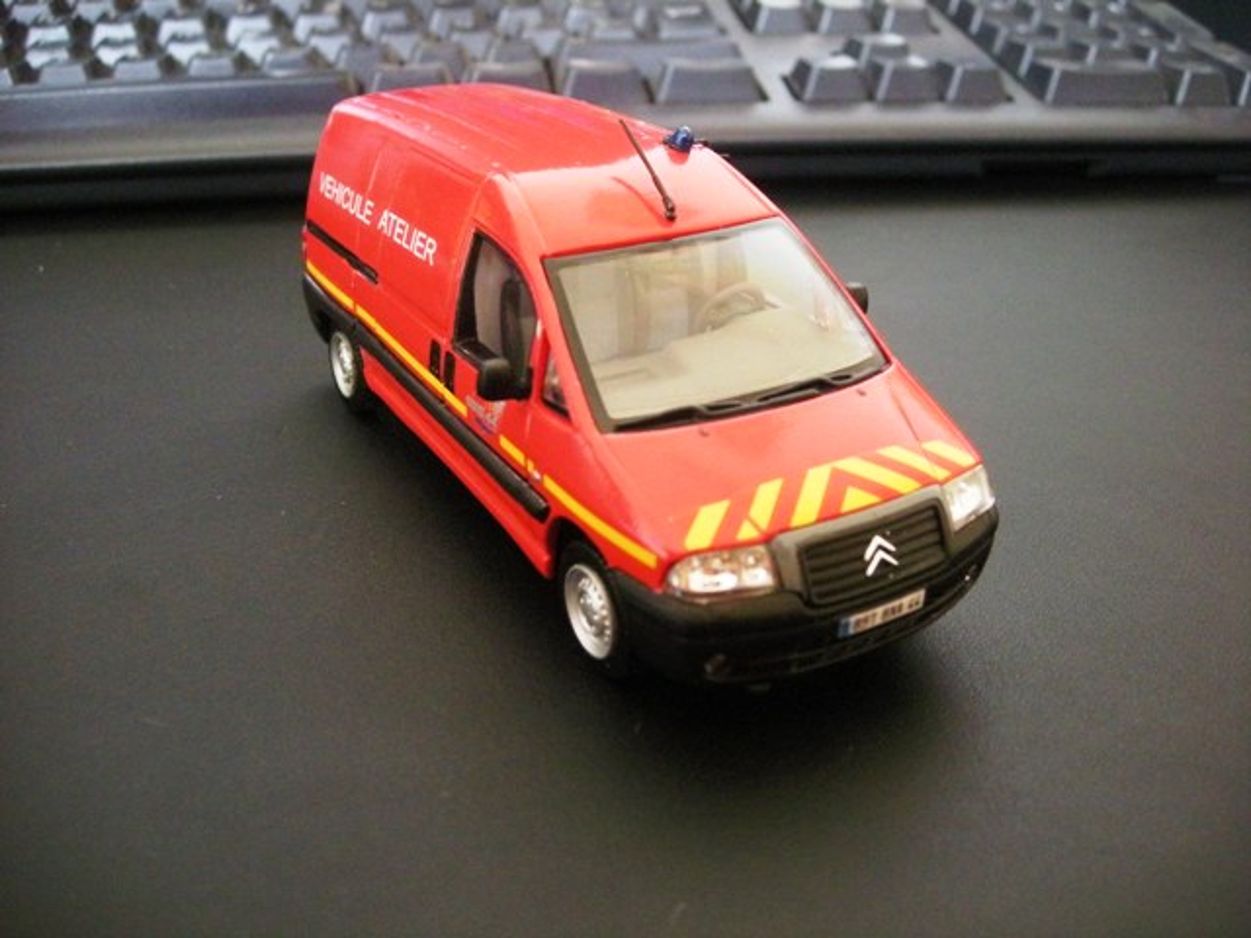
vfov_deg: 40.7
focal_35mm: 35
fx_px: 1265
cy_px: 469
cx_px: 626
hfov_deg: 52.6
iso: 400
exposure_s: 1/24
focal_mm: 5.7
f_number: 2.8
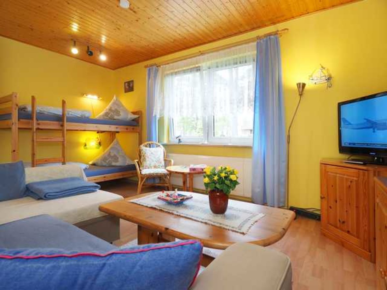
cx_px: 194
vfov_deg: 71.6
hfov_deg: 87.8
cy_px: 145
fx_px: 201
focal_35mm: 18
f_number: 5
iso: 400
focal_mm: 9
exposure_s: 1/20
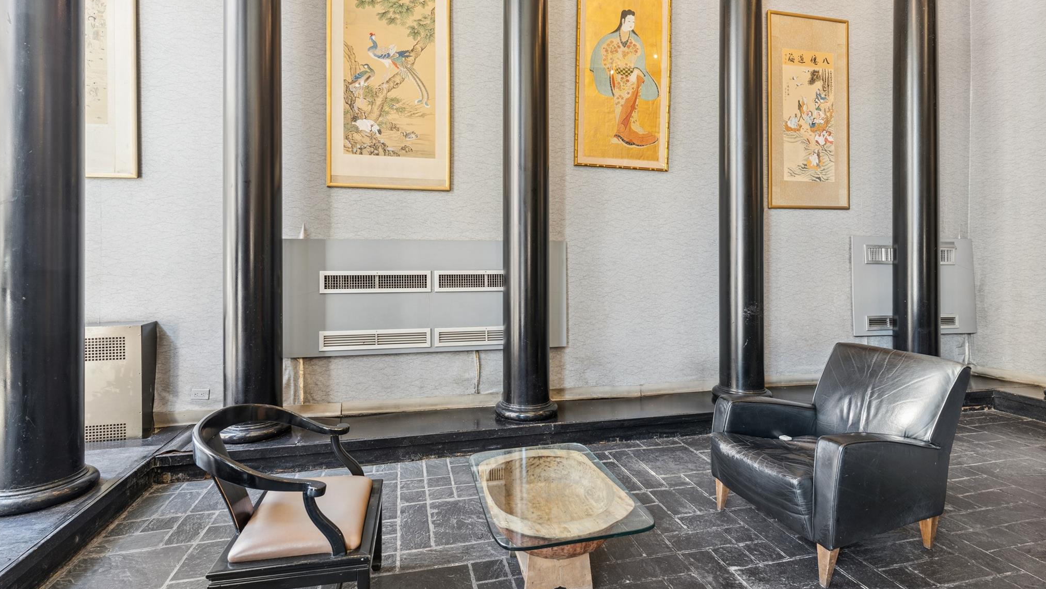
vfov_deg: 61.0
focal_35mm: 18
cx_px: 525
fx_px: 499
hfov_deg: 92.7
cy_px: 276
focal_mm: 17
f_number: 10
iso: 200
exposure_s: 1/1.67
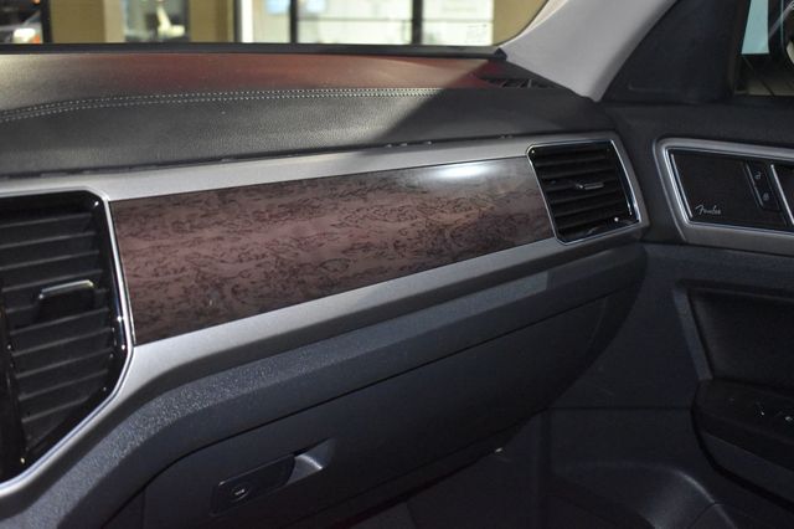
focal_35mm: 36
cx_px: 397
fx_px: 794
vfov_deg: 36.8
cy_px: 264
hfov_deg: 53.2
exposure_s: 1/60
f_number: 4
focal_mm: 24
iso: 5600
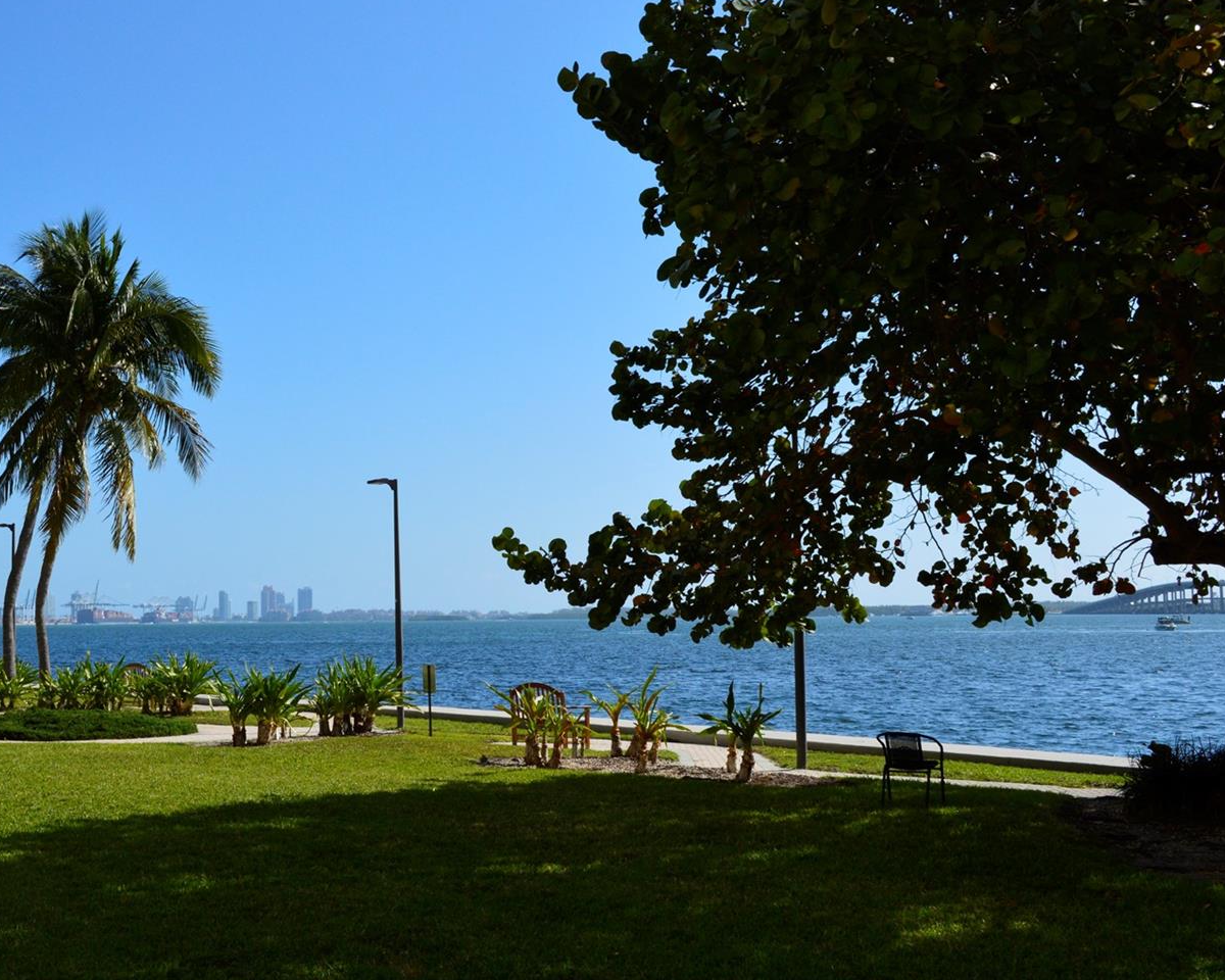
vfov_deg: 33.4
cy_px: 502
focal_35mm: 45
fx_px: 1631
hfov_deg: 40.7
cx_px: 411
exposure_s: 1/500
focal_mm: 24
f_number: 11
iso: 400
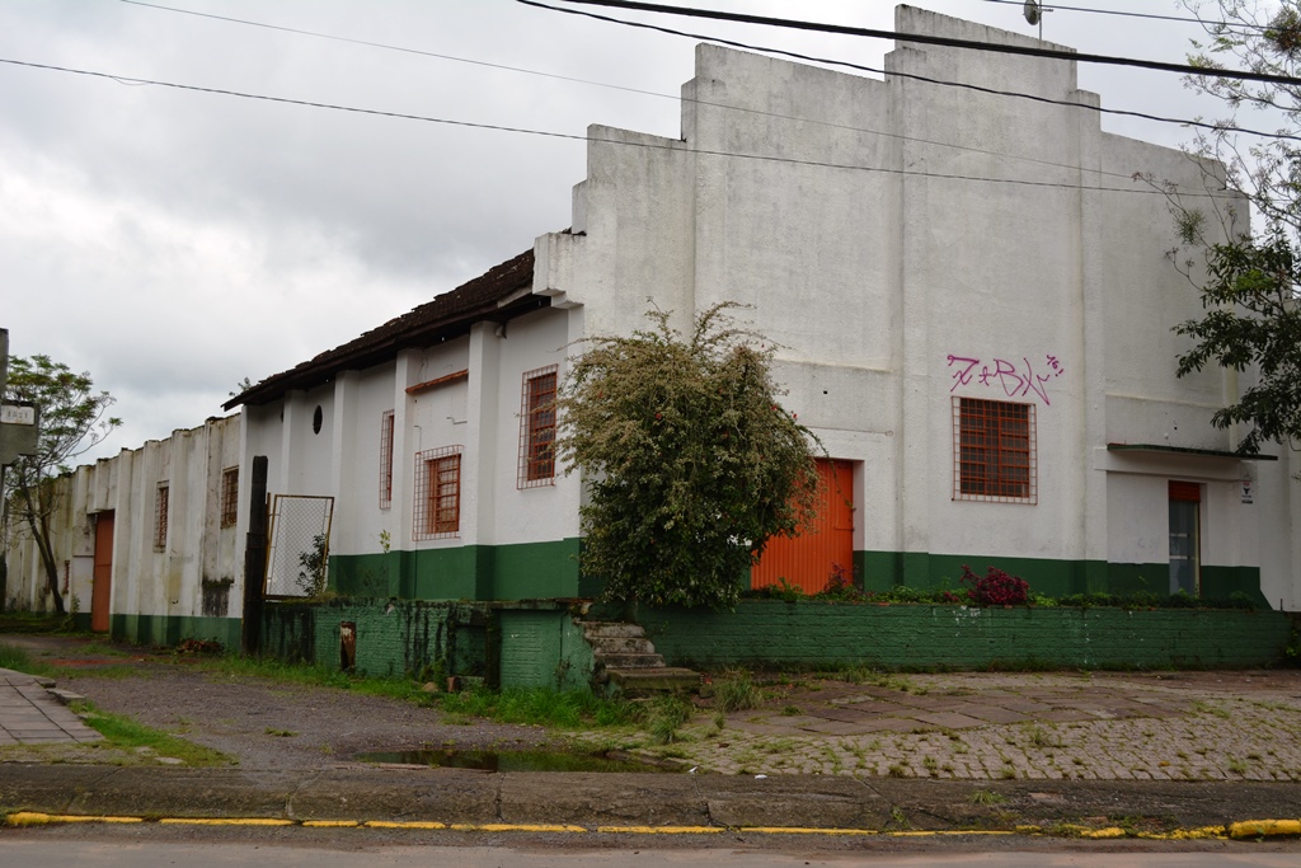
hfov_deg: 45.0
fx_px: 1572
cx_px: 650
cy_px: 434
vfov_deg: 30.9
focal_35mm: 44
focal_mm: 29
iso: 100
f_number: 6.3
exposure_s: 1/200
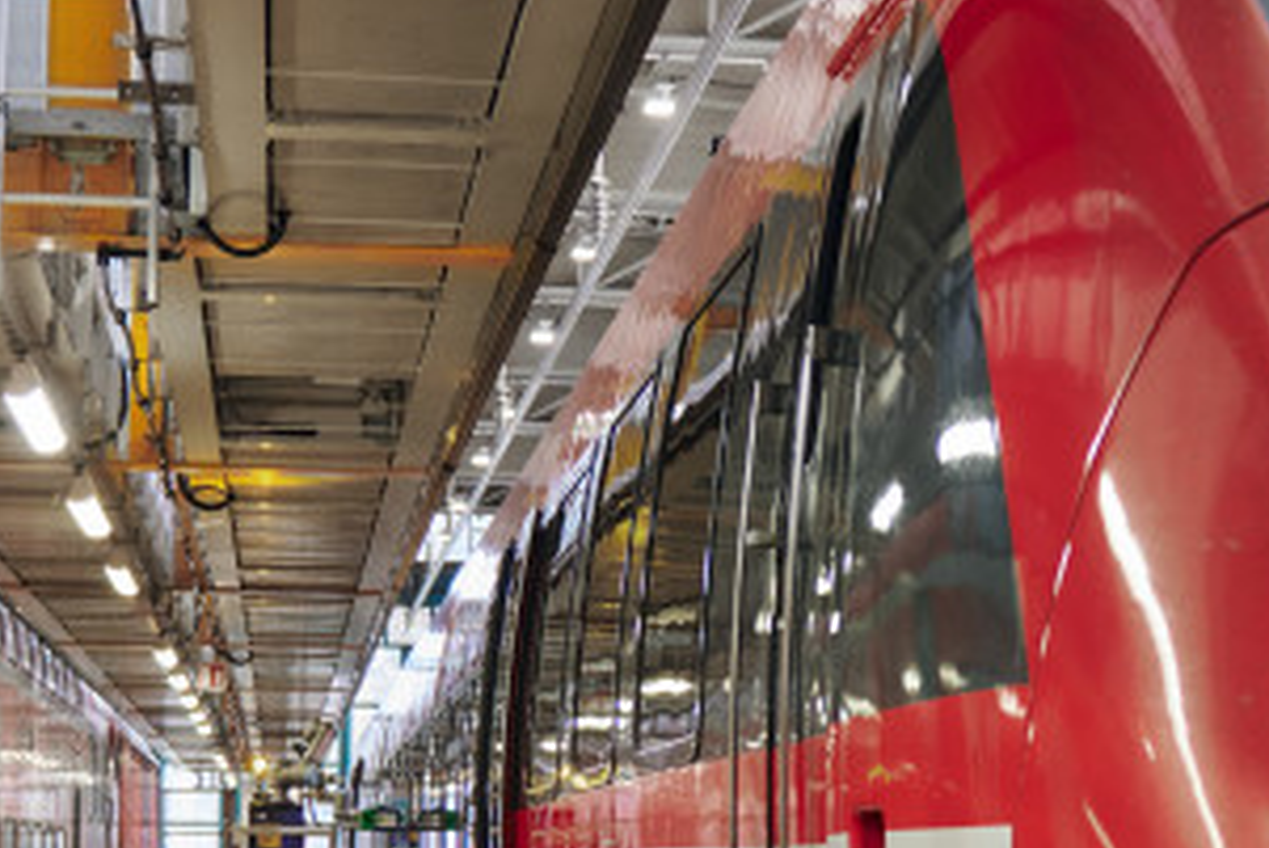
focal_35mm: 103
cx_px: 911
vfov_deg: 13.2
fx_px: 3632
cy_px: 686
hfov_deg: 19.7
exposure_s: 1/125
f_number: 2.8
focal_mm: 31
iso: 1250
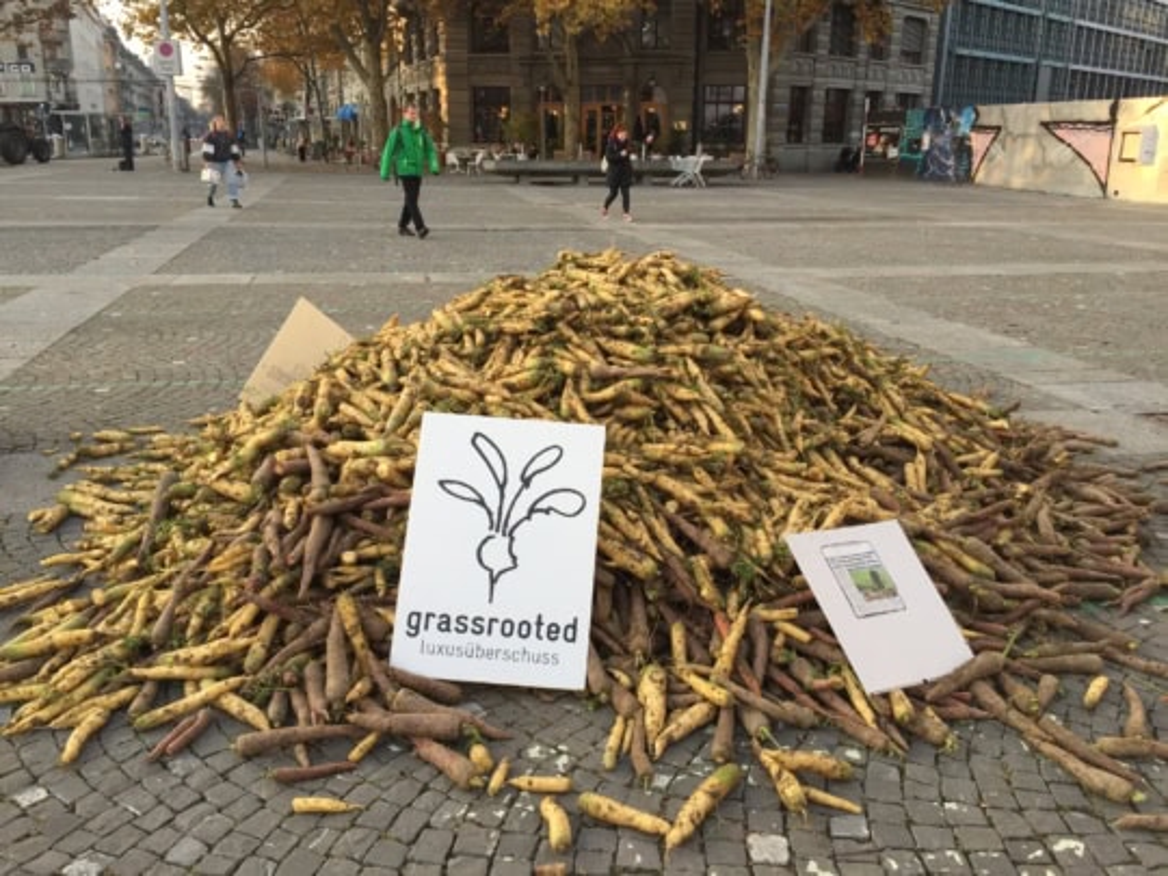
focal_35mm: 29
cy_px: 438
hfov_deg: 61.7
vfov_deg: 48.2
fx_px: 979
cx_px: 584
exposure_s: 1/250
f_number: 2.2
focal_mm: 4.2
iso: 32
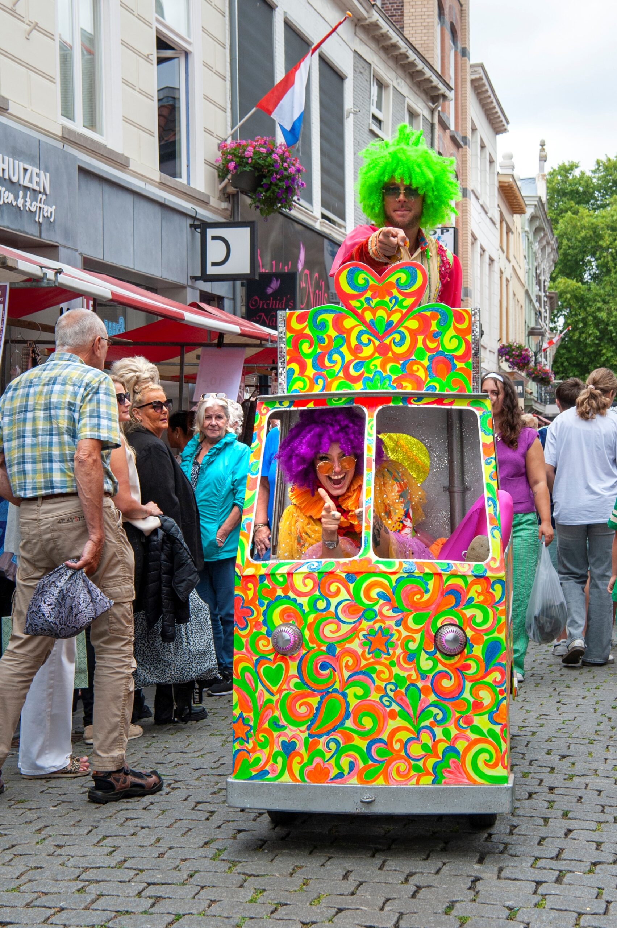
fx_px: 1184
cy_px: 464
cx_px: 308
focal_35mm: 46
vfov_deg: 42.8
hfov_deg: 29.2
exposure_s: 1/320
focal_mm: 46
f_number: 9
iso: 320
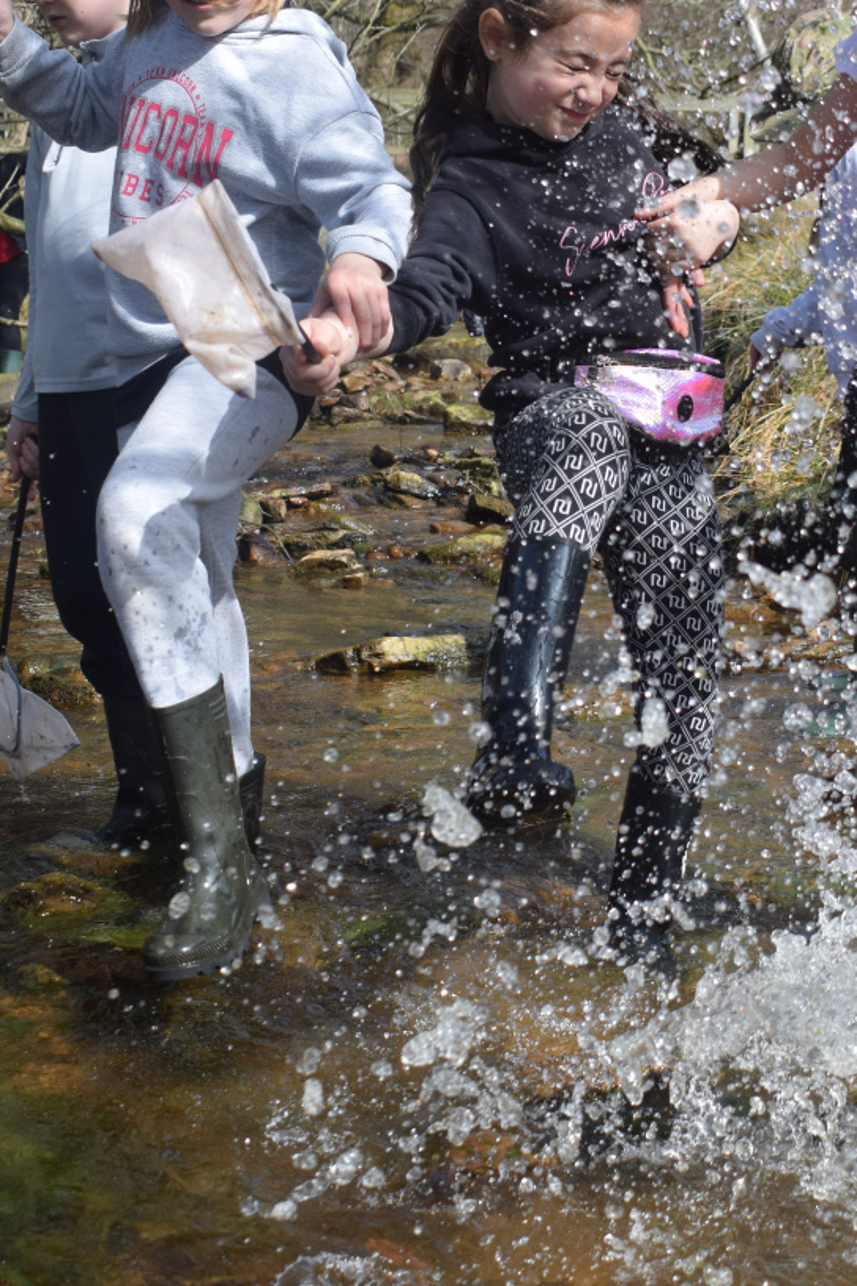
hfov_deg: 19.7
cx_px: 569
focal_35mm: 69
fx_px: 2461
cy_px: 542
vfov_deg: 29.2
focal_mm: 25
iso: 400
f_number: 5.6
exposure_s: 1/1250
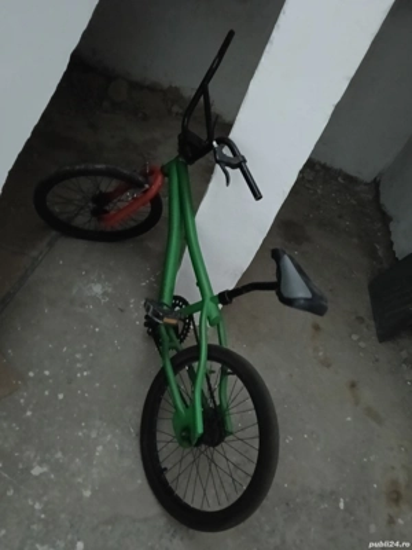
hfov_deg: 51.4
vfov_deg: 65.3
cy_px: 275
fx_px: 428
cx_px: 206
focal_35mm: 27
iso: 4000
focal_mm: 3.98
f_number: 1.8
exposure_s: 1/11.1
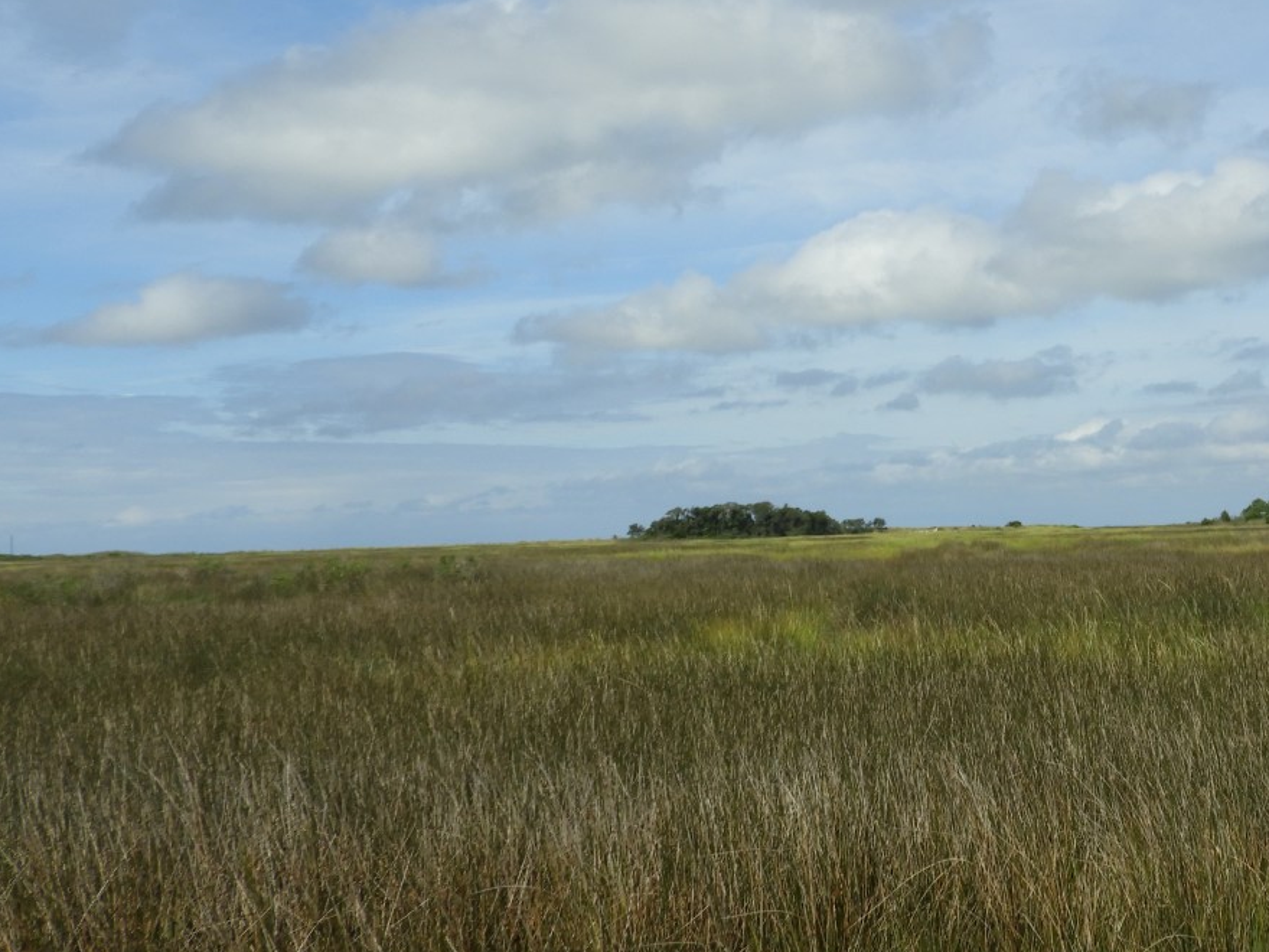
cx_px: 1009
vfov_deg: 26.9
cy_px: 359
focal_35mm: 54
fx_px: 1980
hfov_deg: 34.5
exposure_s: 1/2000
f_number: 3.6
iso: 100
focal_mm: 5.9
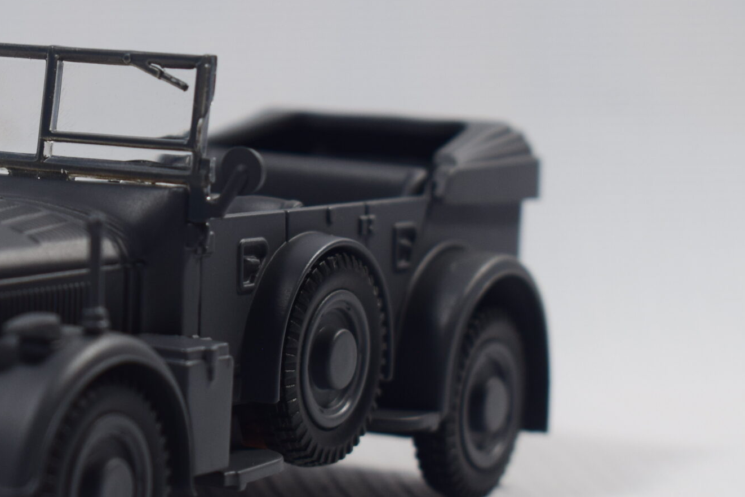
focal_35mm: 151
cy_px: 185
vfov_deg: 9.1
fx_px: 3125
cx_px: 101
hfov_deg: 13.5
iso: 400
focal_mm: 52
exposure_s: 1/50
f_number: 8
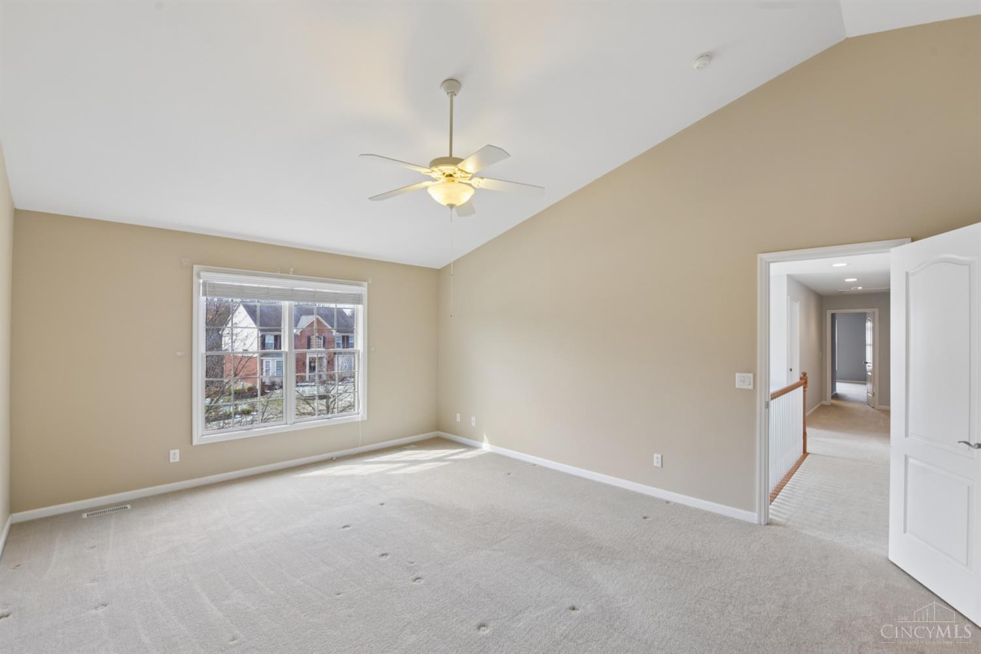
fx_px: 381
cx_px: 490
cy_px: 327
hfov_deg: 104.3
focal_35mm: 14
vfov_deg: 81.2
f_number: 8
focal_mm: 14
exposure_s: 1/25
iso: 400
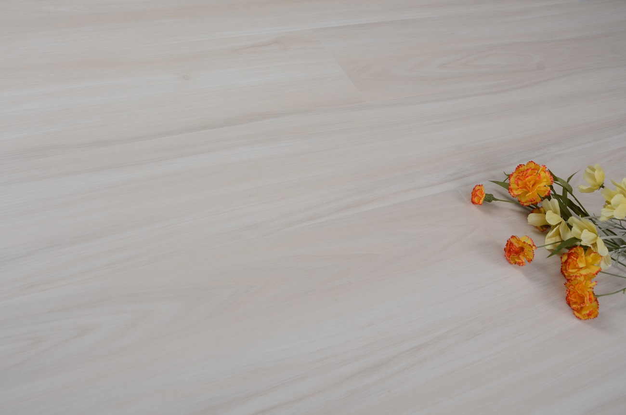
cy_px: 208
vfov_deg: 31.8
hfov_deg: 46.5
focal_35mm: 42
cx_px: 313
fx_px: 729
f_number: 7.1
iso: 100
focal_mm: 28
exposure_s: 1/125
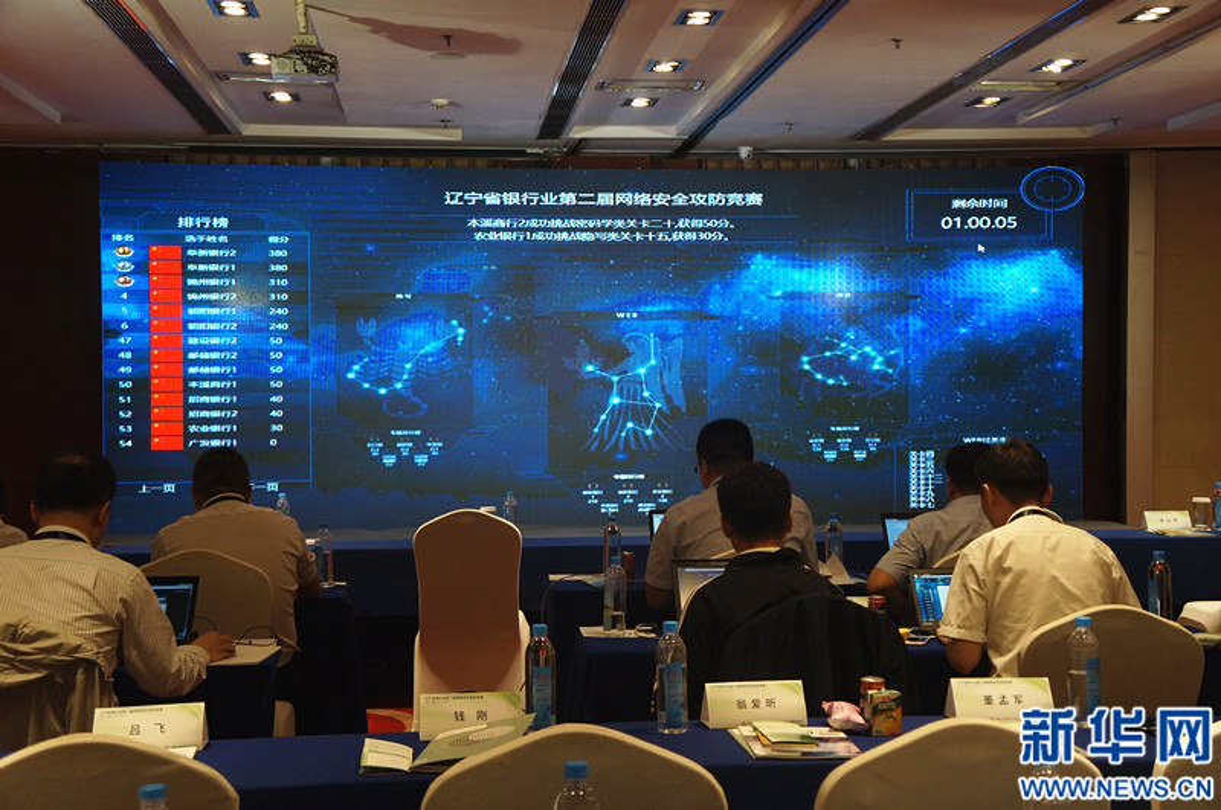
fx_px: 1829
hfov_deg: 36.9
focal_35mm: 54
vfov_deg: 25.0
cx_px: 610
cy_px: 405
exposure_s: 1/160
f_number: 4.5
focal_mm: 36
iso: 1250
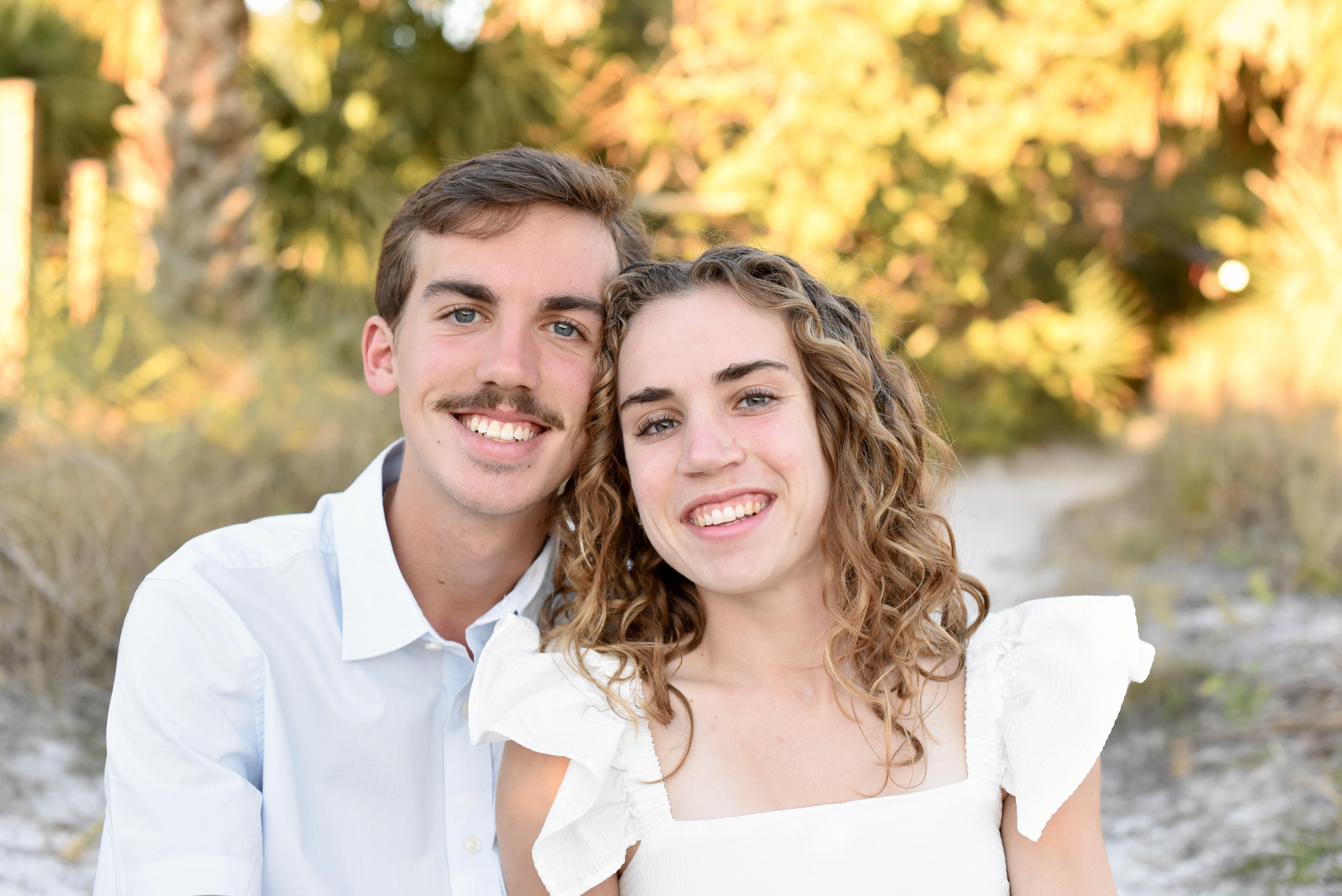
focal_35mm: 50
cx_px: 671
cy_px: 448
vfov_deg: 27.0
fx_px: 1865
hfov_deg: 39.6
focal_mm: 50
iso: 2200
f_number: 3.5
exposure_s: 1/1600
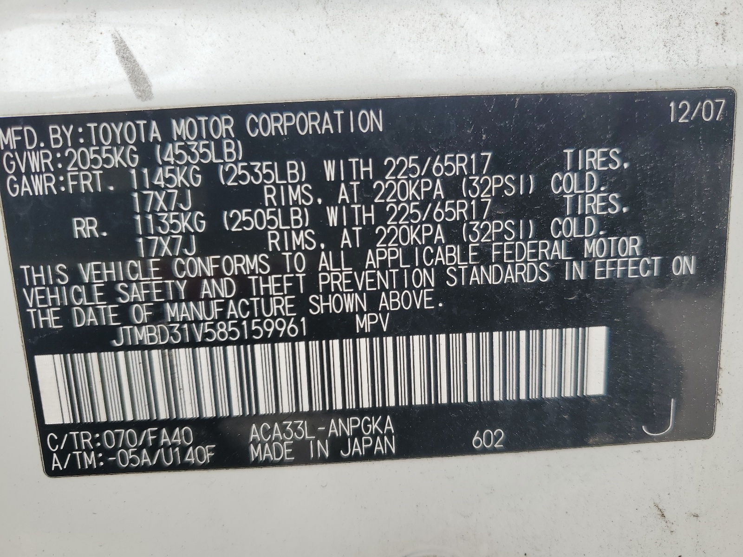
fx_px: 558
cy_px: 278
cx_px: 372
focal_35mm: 26
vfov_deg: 53.1
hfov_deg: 67.3
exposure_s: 1/588
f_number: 1.5
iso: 50
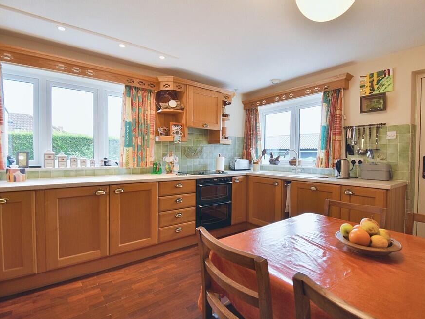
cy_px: 164
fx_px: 209
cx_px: 226
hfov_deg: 90.9
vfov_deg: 74.7
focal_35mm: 17
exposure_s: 1/20
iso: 100
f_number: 4.5
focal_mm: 10
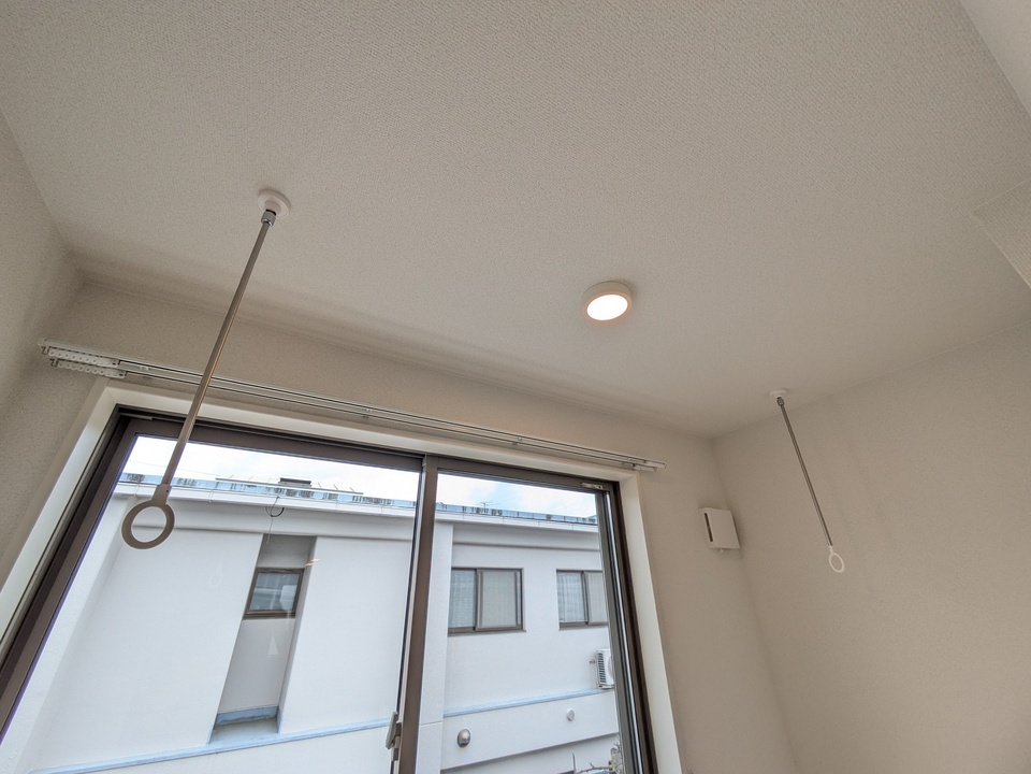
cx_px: 516
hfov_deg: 102.1
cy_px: 387
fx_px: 417
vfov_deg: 85.7
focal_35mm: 14
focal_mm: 1.83
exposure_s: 1/312
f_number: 2.2
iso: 49
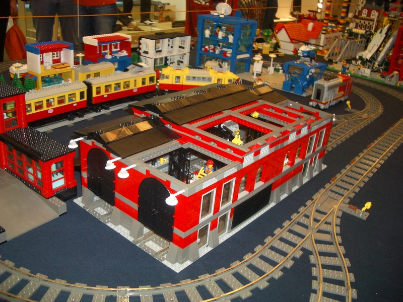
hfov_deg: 52.6
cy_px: 151
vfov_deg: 40.7
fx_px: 407
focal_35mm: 35
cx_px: 202
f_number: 2.6
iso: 100
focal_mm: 5.8
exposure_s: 1/60
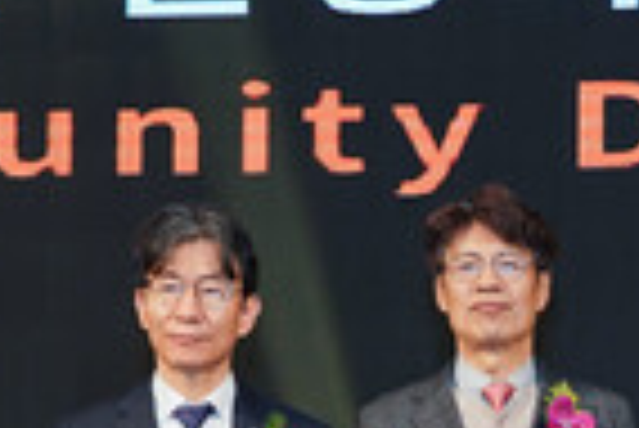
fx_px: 2701
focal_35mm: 152
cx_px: 634
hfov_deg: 13.3
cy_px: 568
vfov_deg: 8.9
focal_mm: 36
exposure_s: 1/125
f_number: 4.5
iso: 800
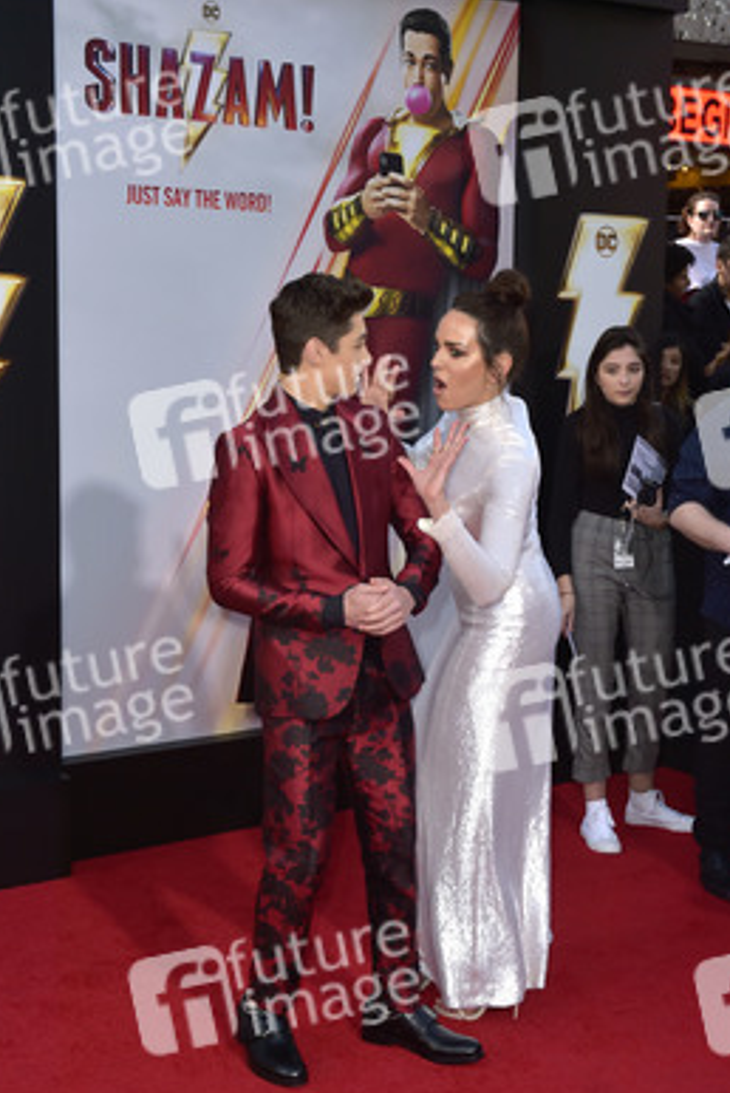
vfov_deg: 35.0
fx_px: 1731
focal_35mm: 57
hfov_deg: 23.8
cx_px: 358
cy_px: 563
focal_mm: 55
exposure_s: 1/250
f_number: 8
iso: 250
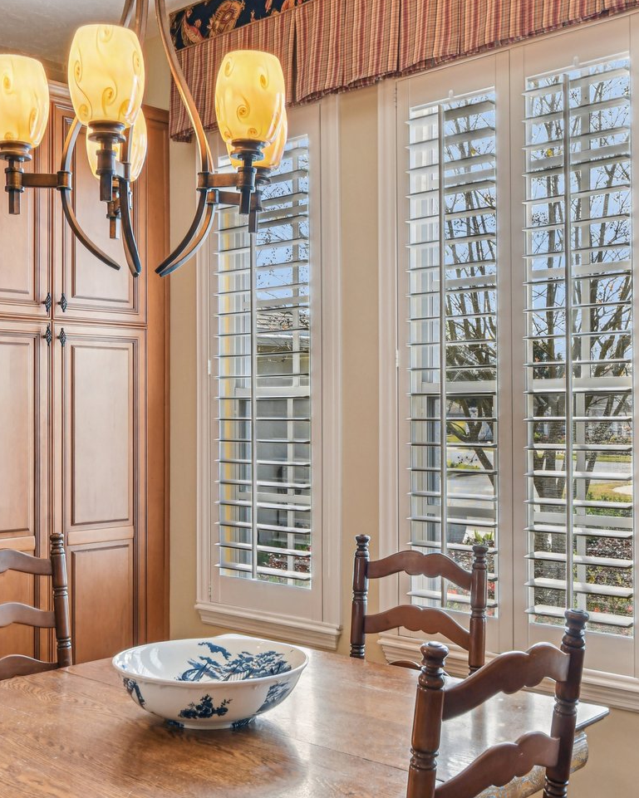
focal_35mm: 44
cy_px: 435
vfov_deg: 42.0
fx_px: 1040
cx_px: 322
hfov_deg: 34.2
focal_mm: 22
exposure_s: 1/100
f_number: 8
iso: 400
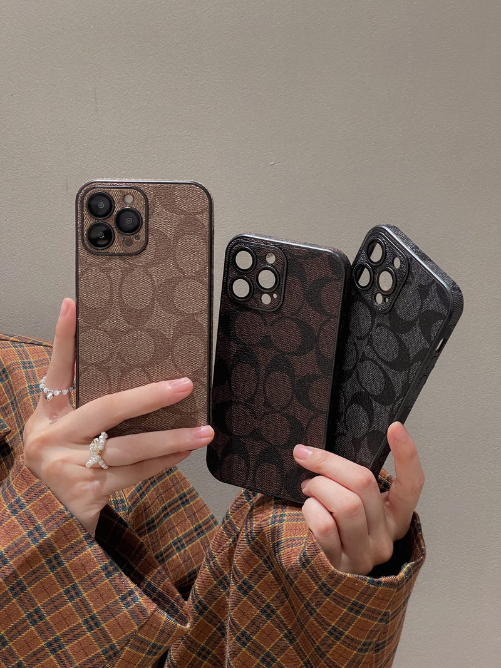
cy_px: 334
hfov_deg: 22.9
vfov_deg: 30.3
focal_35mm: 64
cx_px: 250
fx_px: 1235
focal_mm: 7.5
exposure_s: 1/60
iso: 400
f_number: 2.2
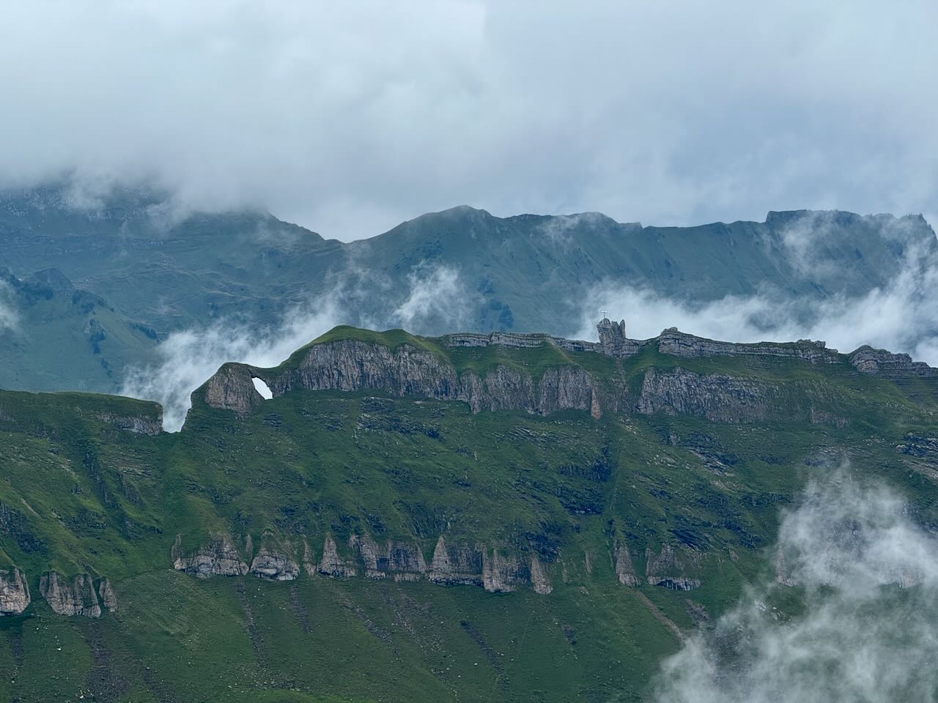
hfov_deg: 16.4
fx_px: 3252
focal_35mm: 120
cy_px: 352
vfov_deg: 12.3
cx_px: 469
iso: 50
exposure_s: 1/533
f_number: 2.8
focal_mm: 15.66
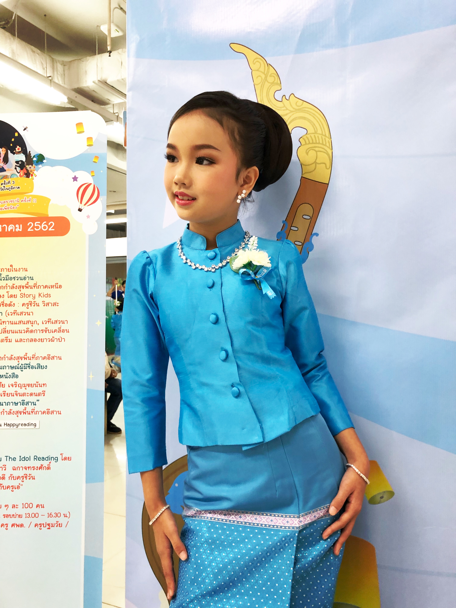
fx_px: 492
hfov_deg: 49.7
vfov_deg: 63.4
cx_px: 228
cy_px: 304
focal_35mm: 28
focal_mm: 4
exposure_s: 1/17
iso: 64
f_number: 1.8
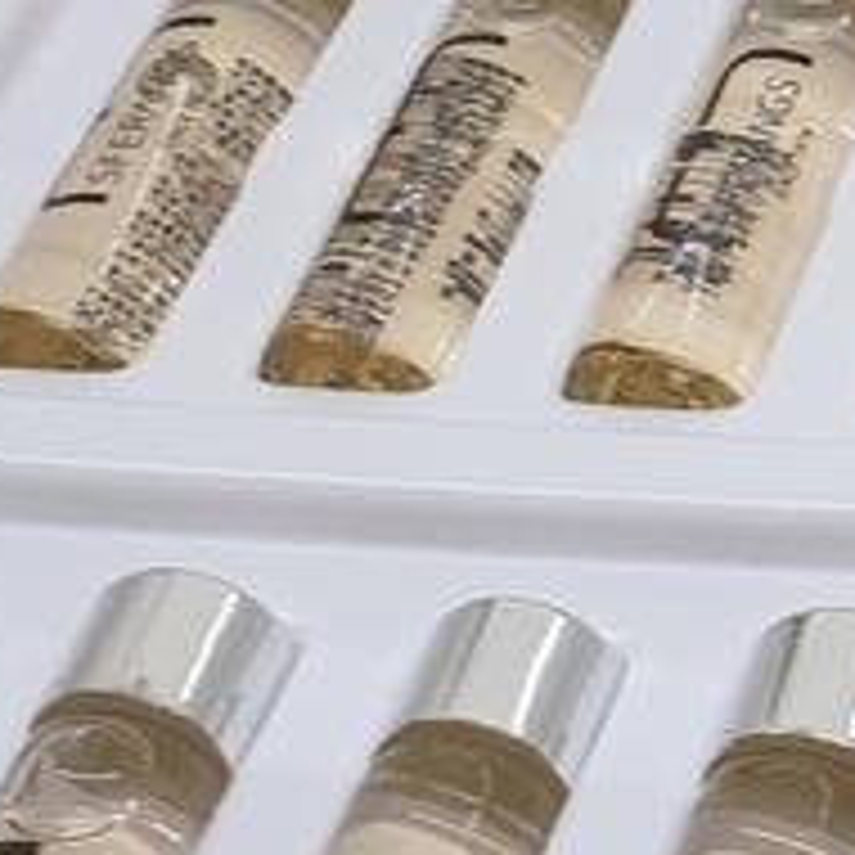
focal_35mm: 155
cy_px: -180
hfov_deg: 10.0
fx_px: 4331
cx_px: 1984
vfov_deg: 11.1
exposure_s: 1/141
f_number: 2.4
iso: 50
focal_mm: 4.3
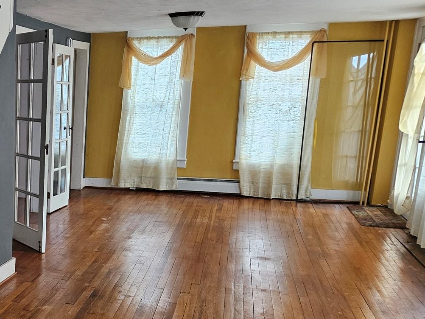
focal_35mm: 47
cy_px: 207
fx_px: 577
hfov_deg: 36.3
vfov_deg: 30.7
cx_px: -2
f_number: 1.8
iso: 200
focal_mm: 5.4
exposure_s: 1/120
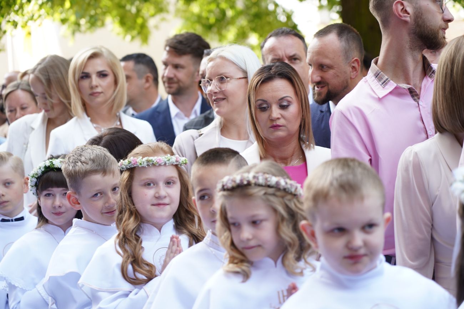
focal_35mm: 105
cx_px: 232
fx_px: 1353
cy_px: 154
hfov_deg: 19.5
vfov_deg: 13.0
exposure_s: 1/100
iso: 250
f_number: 4
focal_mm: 105
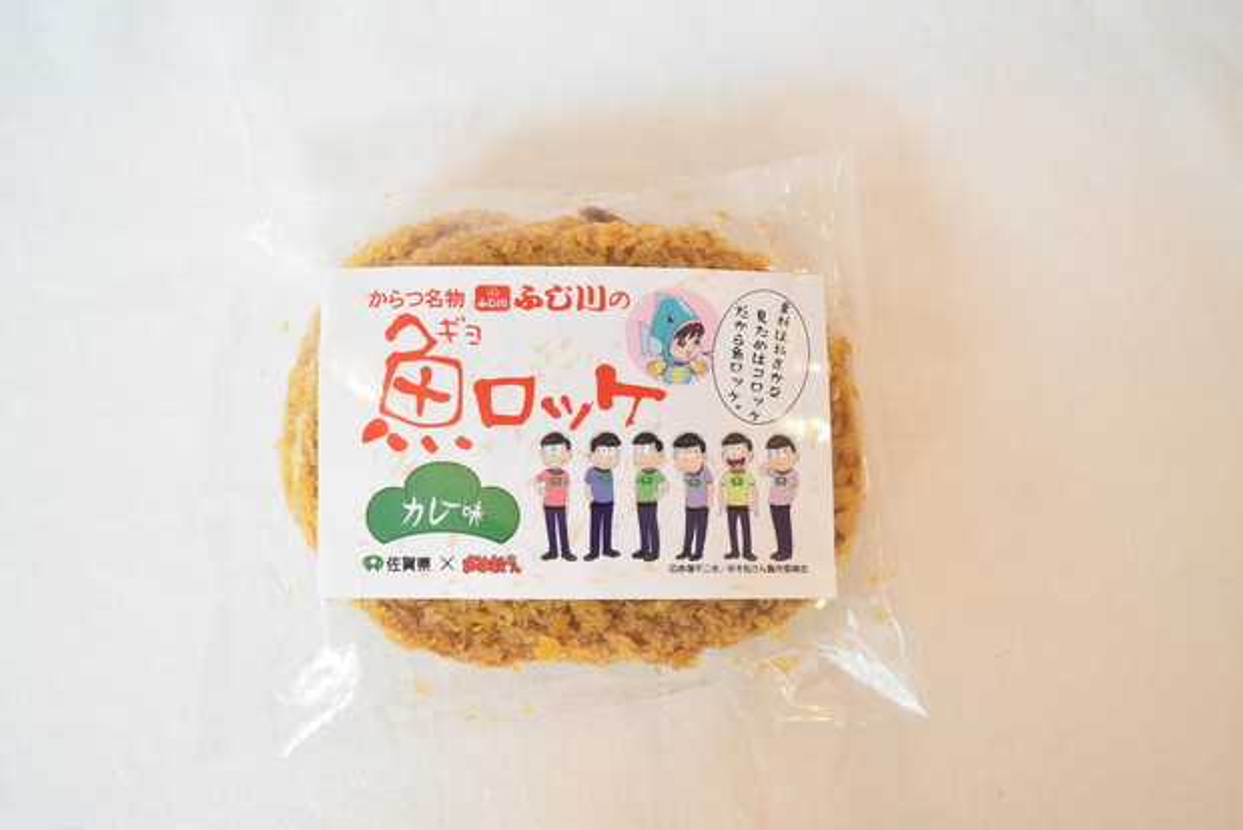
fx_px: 1244
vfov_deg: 36.9
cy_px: 415
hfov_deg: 53.1
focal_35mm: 36
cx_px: 622
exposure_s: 1/125
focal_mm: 24
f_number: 5
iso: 800
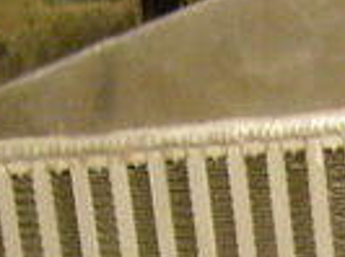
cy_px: 472
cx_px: 584
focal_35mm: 169
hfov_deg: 11.1
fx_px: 1680
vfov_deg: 8.4
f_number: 2.8
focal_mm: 5.8
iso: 200
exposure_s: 1/10
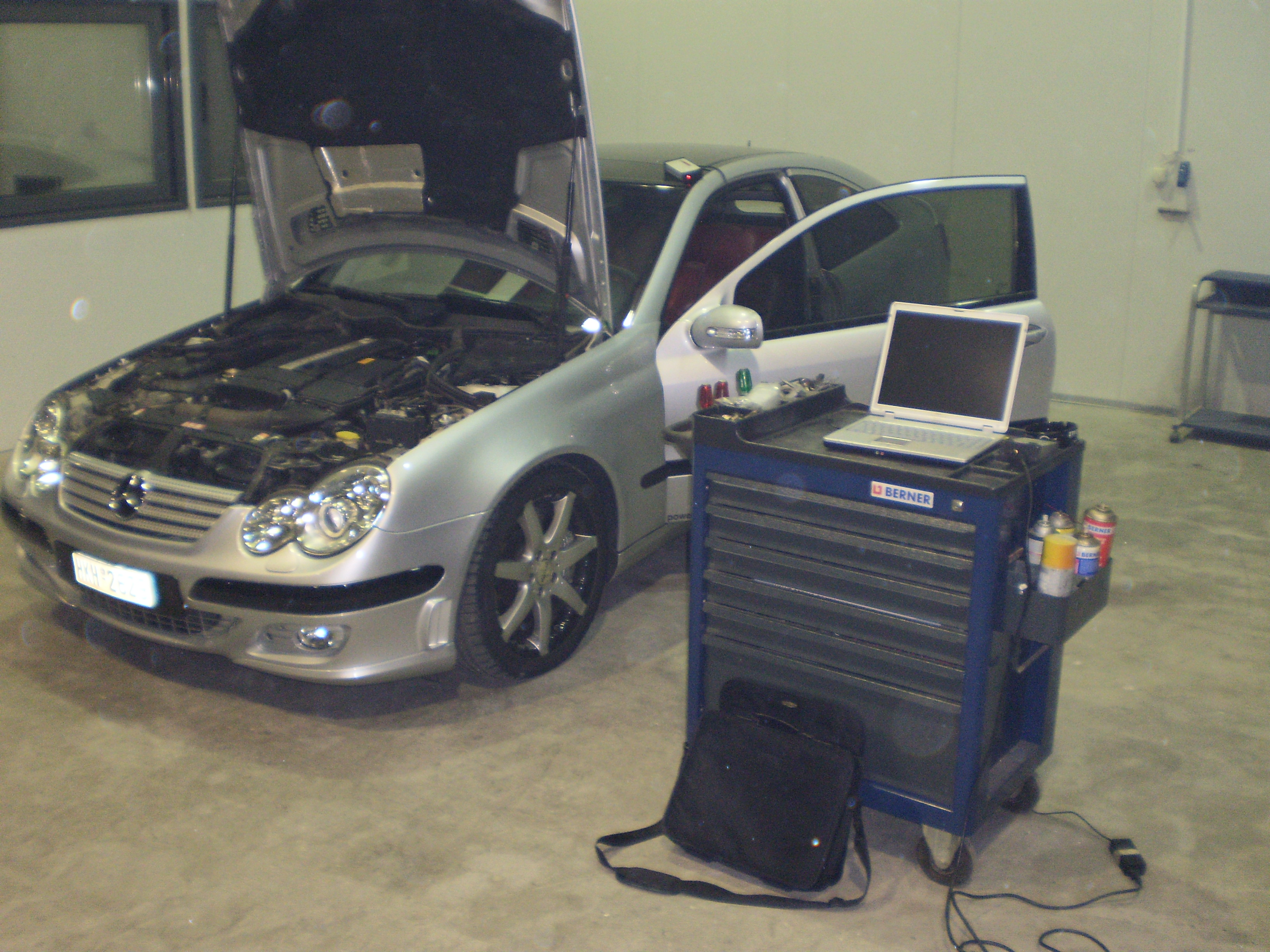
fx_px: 1321
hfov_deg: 51.4
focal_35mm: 36
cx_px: 635
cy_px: 476
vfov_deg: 39.7
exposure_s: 1/30
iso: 200
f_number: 3.1
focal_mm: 6.3
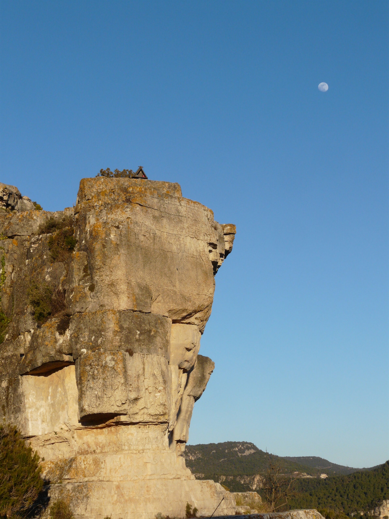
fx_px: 1034
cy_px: 260
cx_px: 194
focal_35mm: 69
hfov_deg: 21.3
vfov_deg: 28.2
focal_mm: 11.4
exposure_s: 1/400
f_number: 5.6
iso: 100
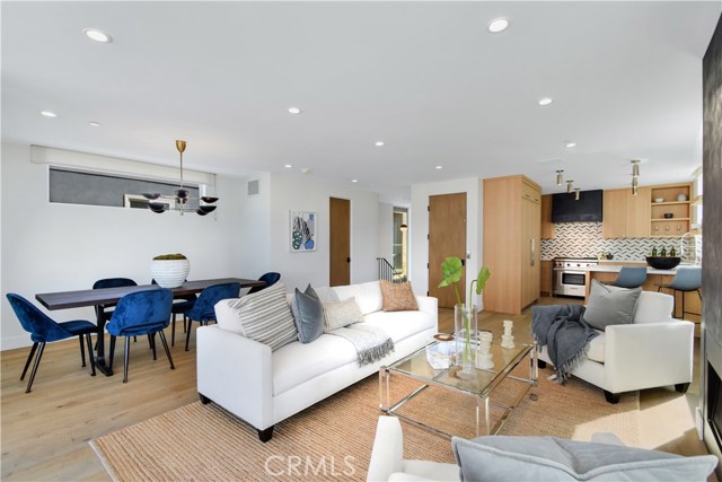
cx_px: 361
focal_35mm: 15
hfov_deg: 100.4
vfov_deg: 77.4
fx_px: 301
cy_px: 241
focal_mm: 10
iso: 250
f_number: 8
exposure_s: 1/80
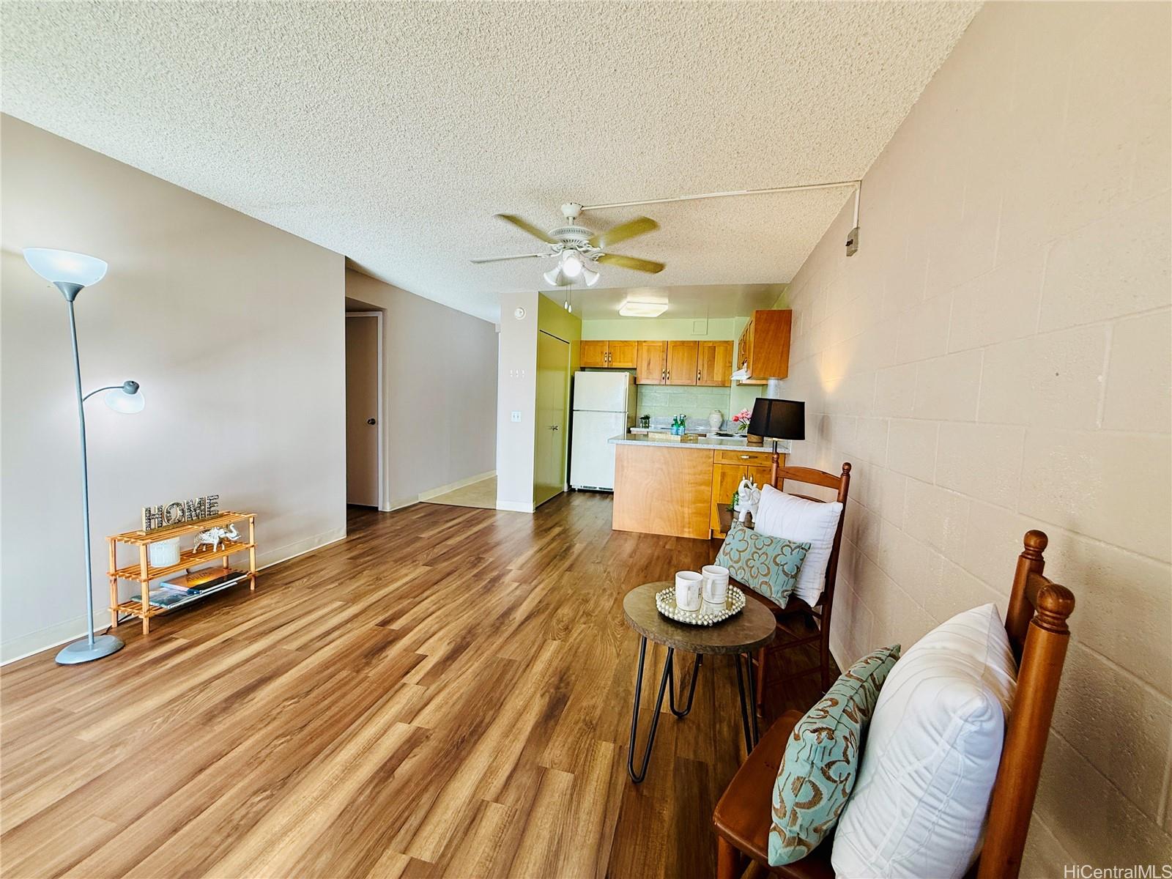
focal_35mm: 14
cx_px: 586
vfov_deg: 85.7
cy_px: 440
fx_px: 474
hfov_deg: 102.1
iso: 100
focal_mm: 2.22
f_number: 2.2
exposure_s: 1/120
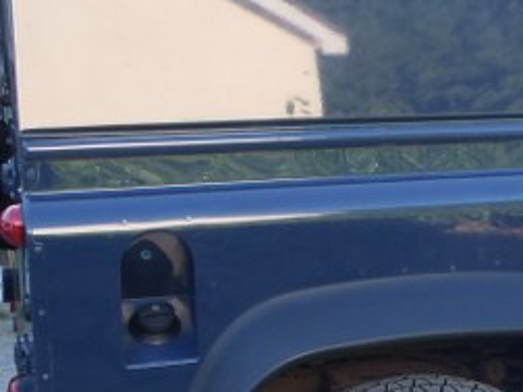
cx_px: 629
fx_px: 1345
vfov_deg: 16.6
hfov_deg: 20.6
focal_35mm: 89
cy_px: 224
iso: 80
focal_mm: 5
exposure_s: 1/60
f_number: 3.5
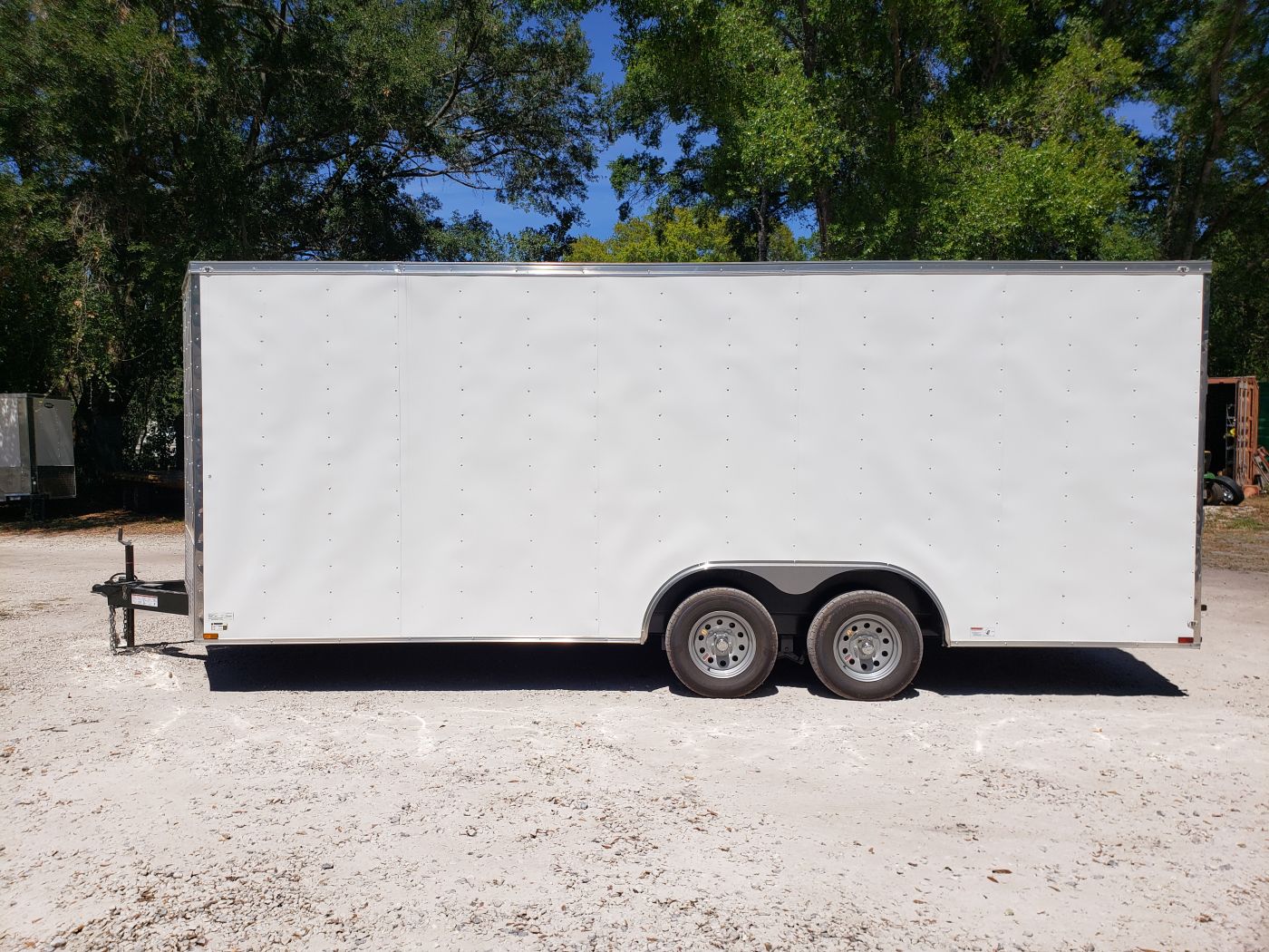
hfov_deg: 67.3
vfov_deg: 53.1
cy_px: 476
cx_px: 634
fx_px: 953
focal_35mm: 26
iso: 50
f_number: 2.4
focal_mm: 4.3
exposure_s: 1/3109
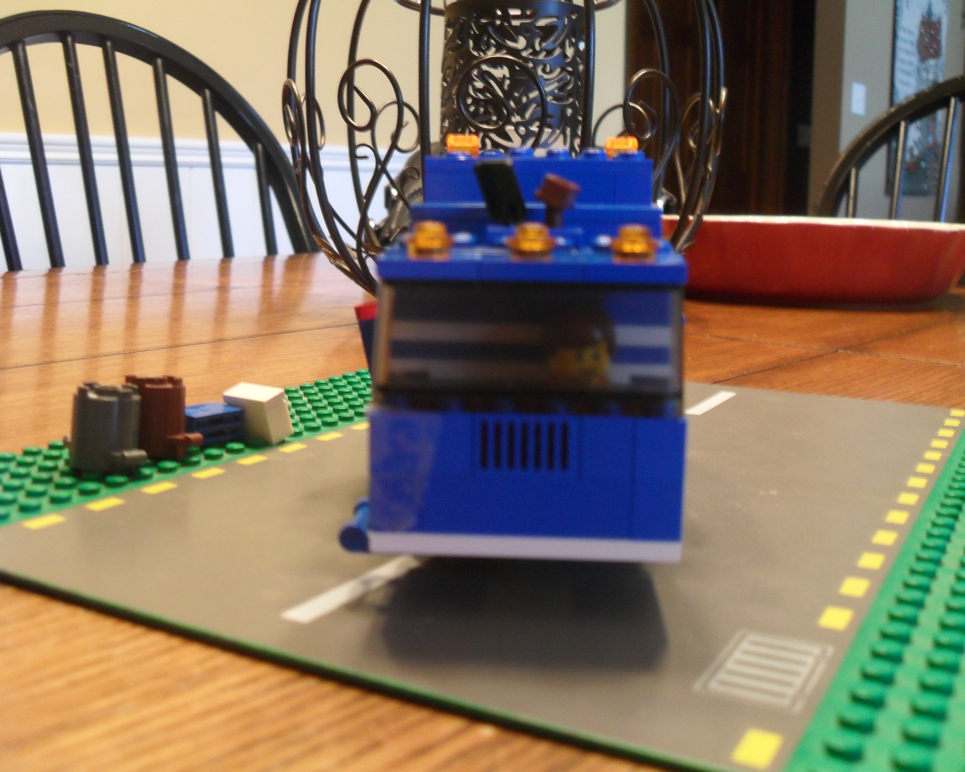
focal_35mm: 37
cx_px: 517
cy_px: 384
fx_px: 1057
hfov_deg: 49.0
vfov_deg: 40.1
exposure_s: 1/15
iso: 240
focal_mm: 6.2
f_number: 2.8
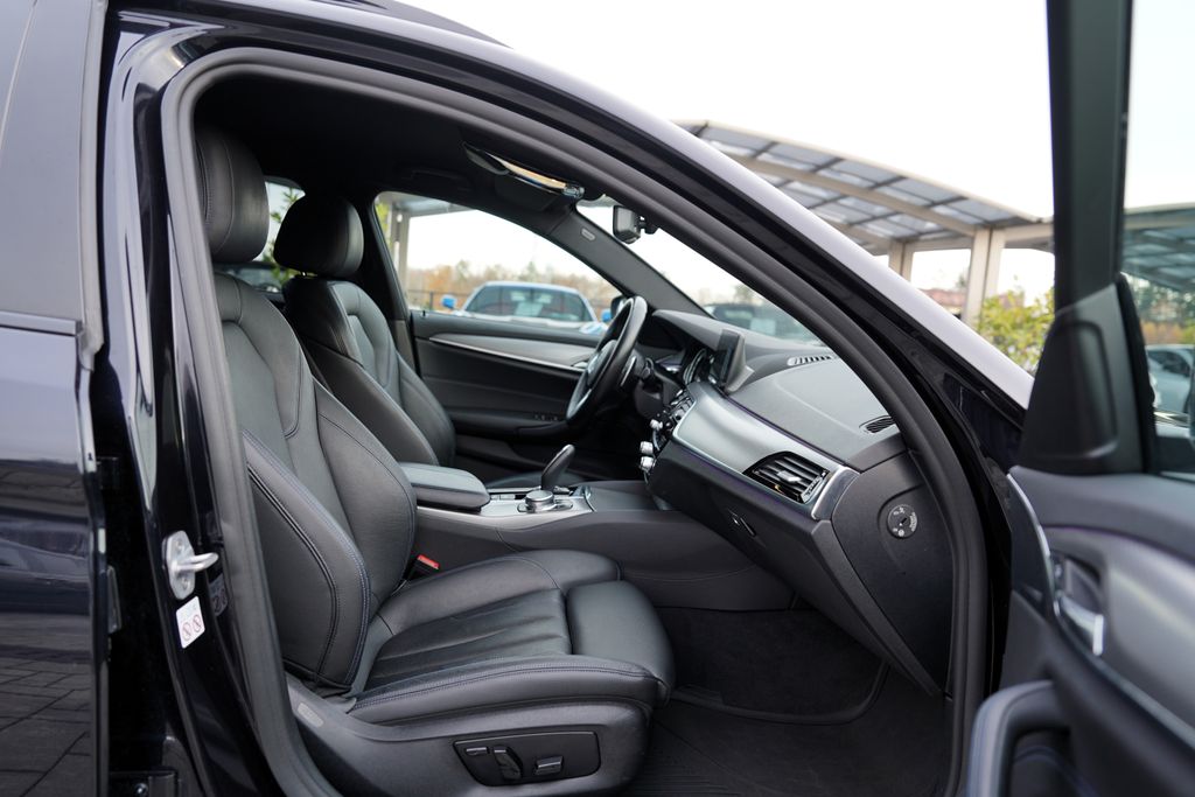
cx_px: 598
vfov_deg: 53.1
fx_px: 797
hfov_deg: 73.7
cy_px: 398
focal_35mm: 24
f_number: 3.2
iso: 100
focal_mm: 24
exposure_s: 1/40
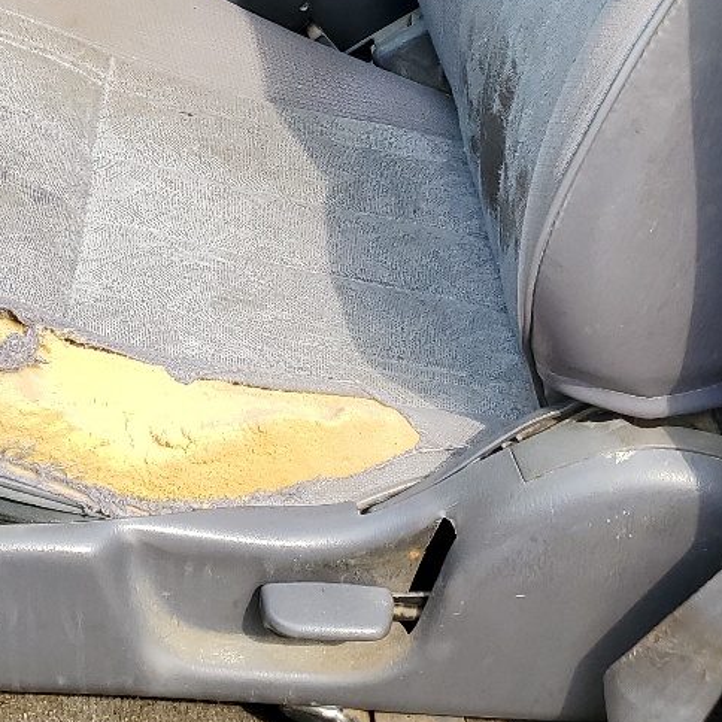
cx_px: -33
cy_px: -128
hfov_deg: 21.8
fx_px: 1793
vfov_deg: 21.3
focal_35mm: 76
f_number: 1.5
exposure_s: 1/500
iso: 50
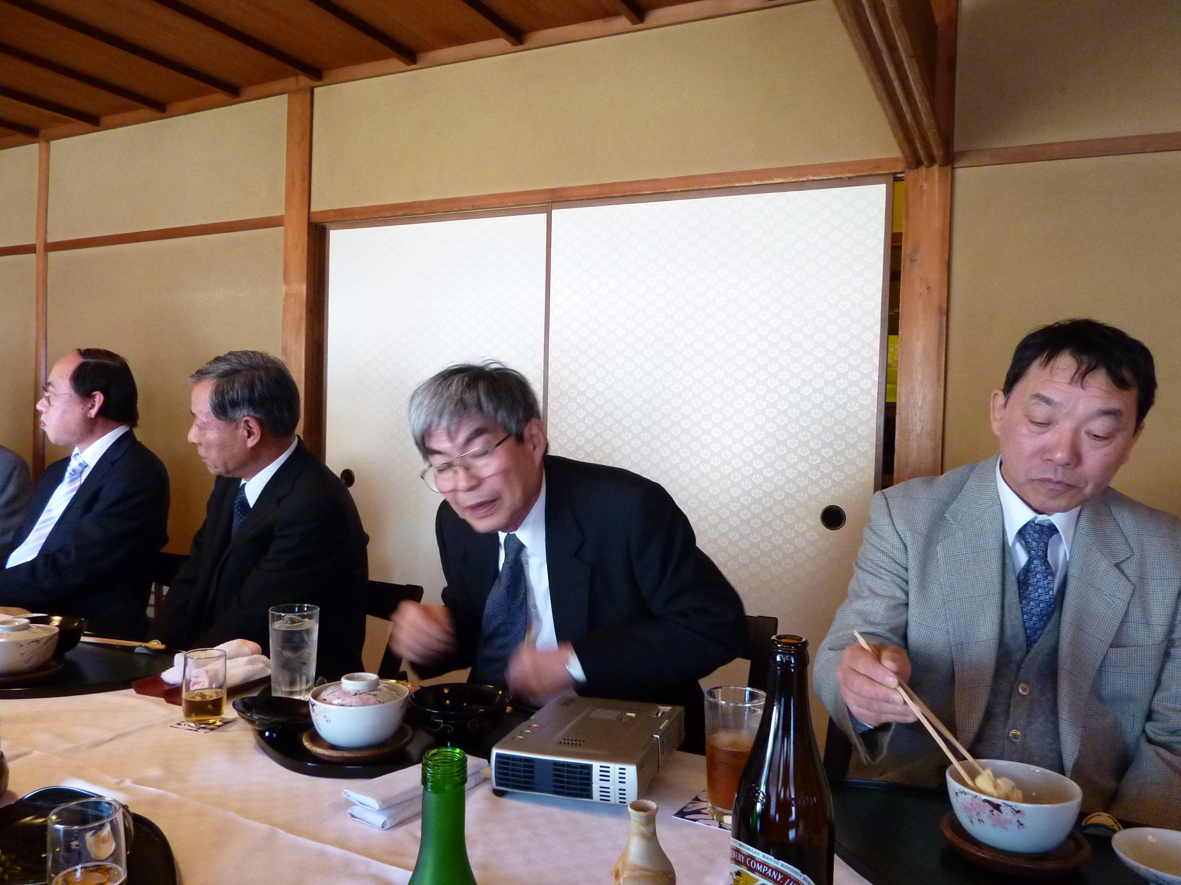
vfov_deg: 54.9
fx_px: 853
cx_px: 590
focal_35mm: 25
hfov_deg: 69.4
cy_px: 442
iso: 400
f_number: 3.3
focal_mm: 4.1
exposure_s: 1/15
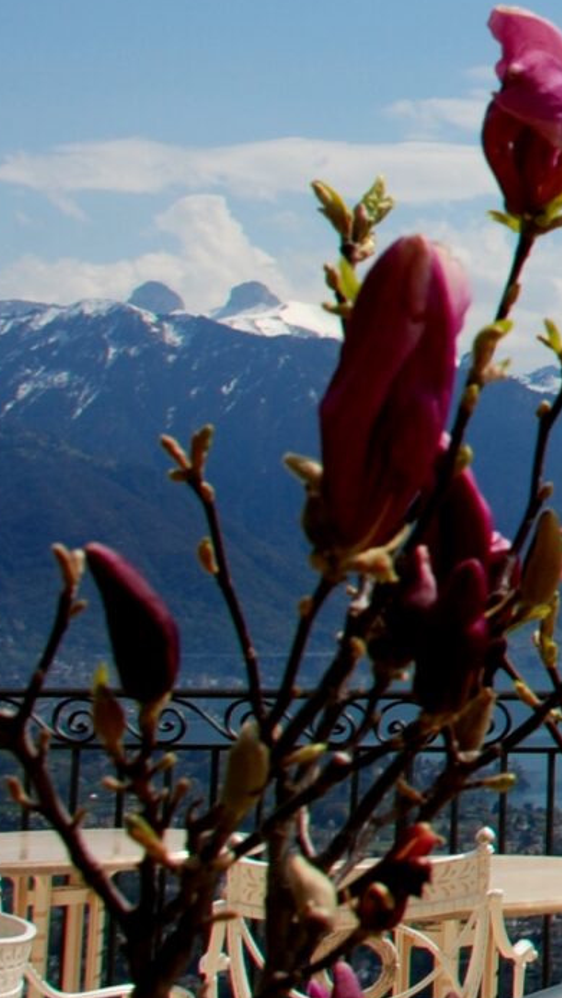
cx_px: 1703
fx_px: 3069
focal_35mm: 116
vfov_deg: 18.1
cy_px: 62
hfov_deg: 8.6
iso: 100
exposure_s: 1/320
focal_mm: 20
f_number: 9
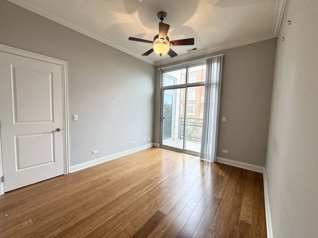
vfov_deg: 85.7
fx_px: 129
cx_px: 159
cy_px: 119
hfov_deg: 102.1
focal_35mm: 14
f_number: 2.2
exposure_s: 1/120
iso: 80
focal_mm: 2.22
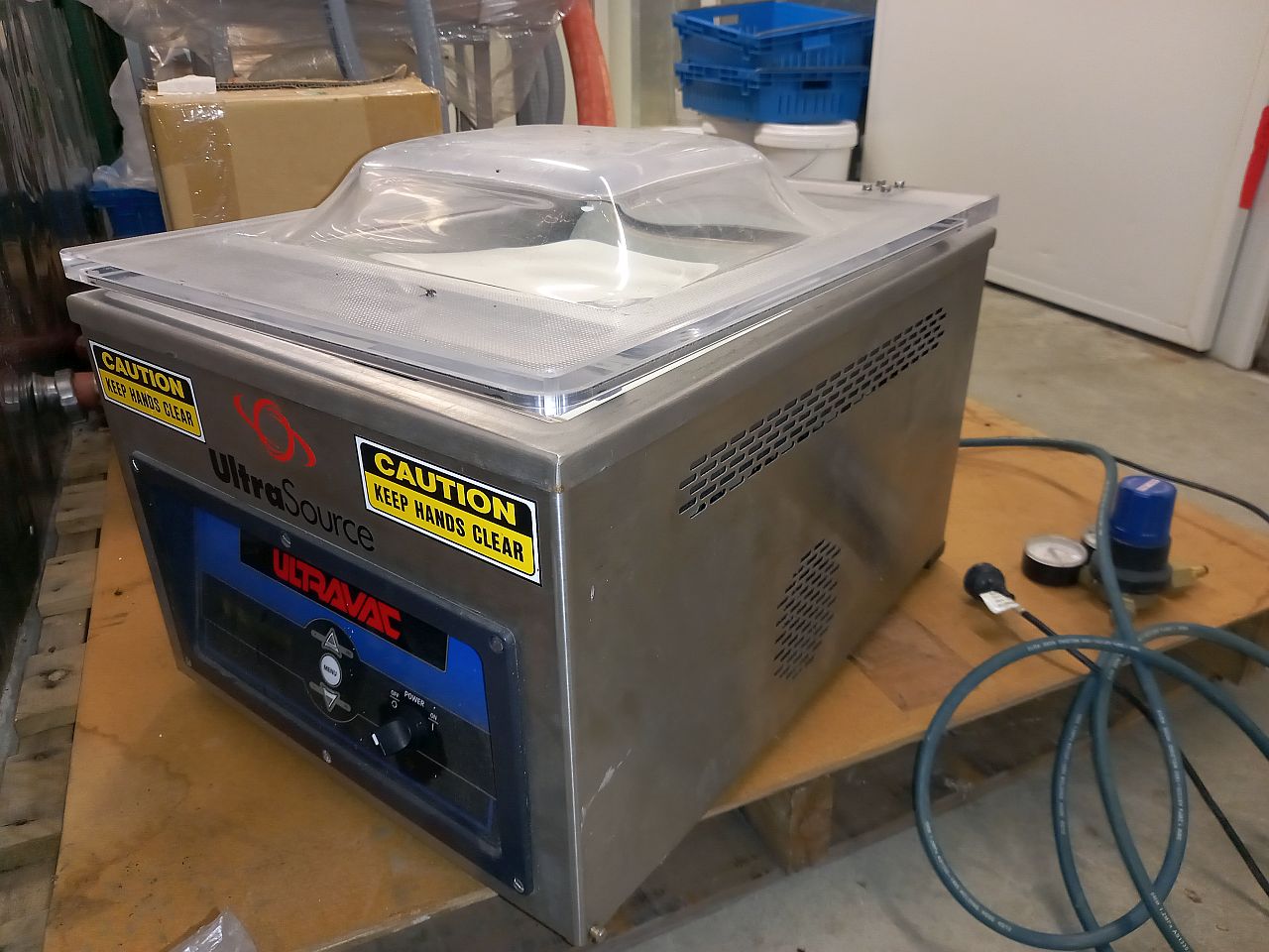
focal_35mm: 25
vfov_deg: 54.9
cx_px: 634
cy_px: 476
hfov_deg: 69.4
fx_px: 916
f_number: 2
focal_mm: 4.6
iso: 200
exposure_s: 1/50
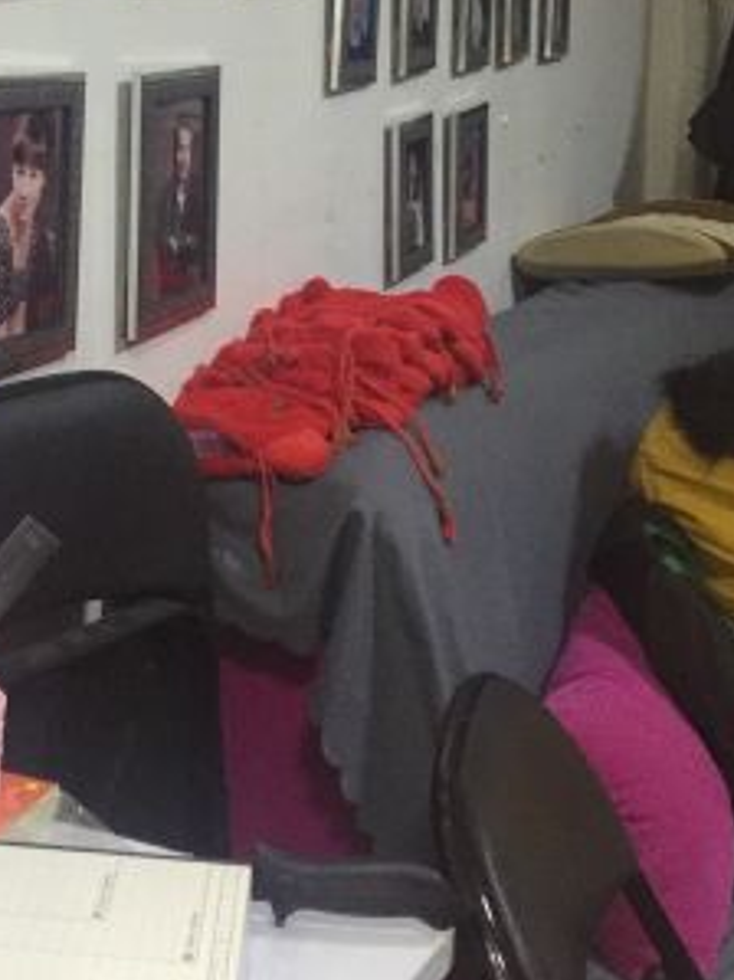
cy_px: 111
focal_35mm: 68
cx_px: 31
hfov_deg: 21.0
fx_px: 1924
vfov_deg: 27.6
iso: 160
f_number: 2.2
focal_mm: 4.15
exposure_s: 1/17
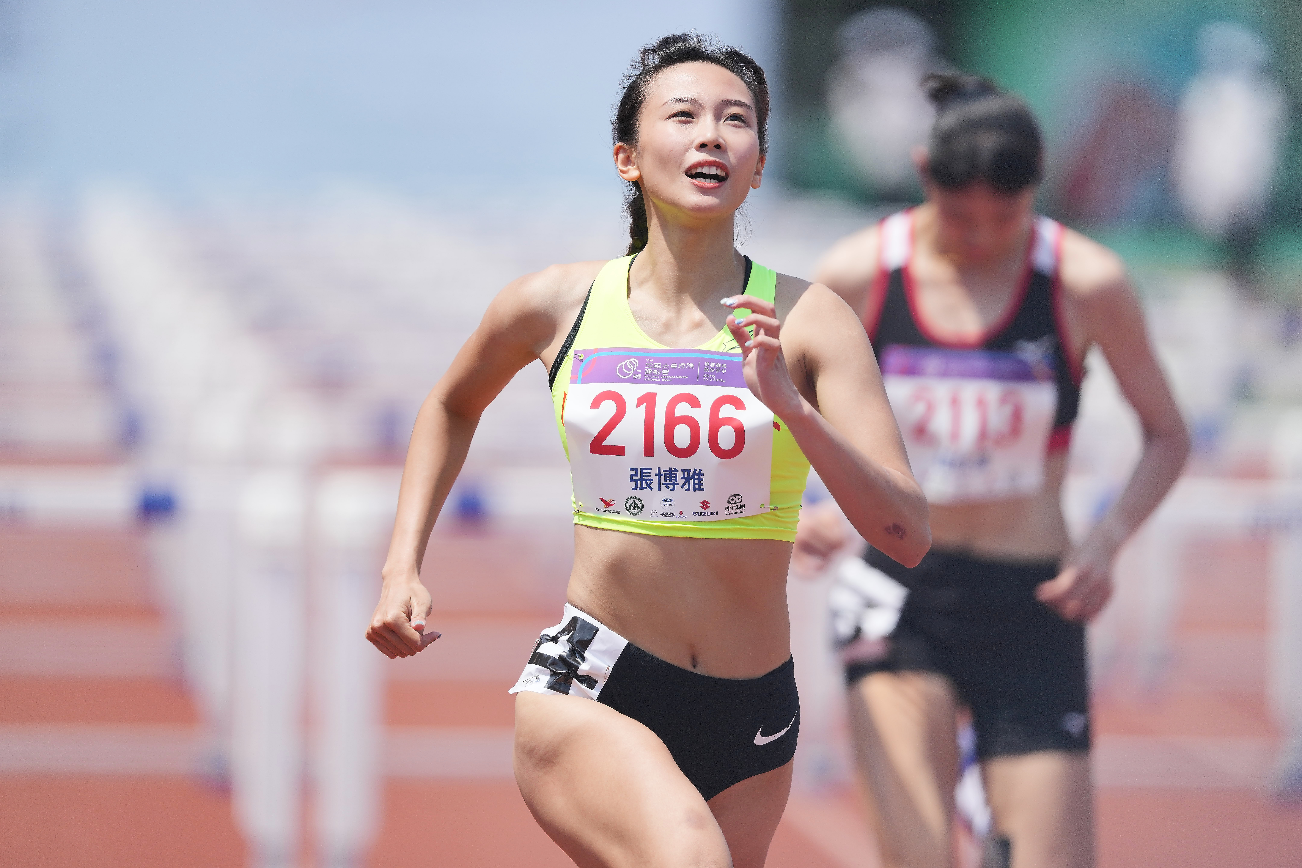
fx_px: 21698
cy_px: 434
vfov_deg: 2.3
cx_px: 651
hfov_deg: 3.4
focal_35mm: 600
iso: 320
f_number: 4
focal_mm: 600
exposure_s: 1/3200
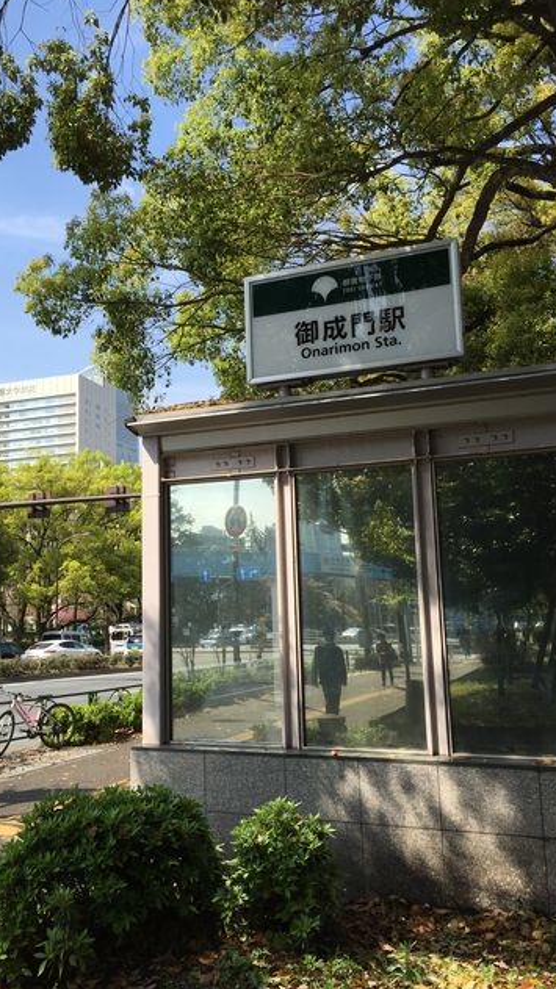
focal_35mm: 32
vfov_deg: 61.0
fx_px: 840
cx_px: 221
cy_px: 490
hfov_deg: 36.5
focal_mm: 4.15
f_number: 2.2
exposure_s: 1/1412
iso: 32
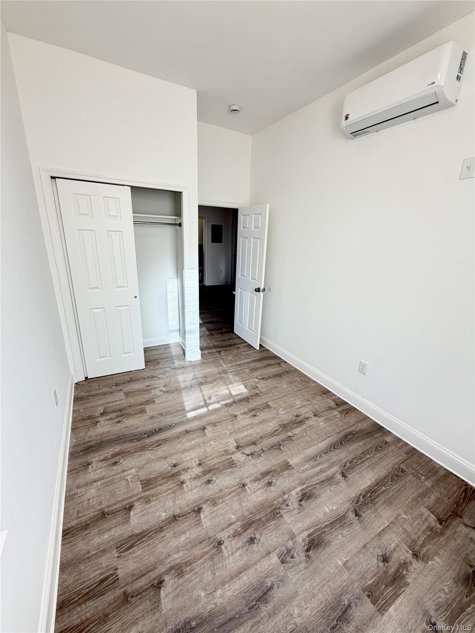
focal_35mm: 14
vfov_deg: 102.1
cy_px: 316
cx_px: 238
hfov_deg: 85.7
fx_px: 256
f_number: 2.2
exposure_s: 1/120
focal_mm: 2.22
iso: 100
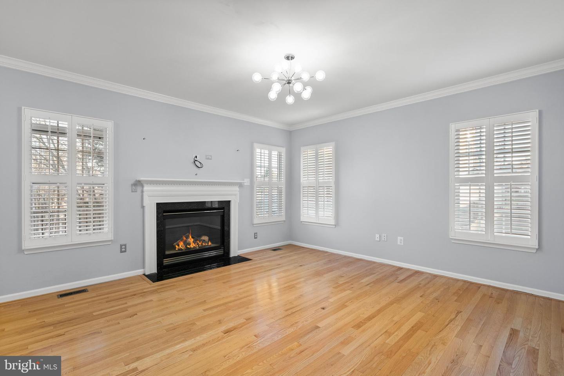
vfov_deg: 73.7
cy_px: 188
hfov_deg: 96.7
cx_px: 282
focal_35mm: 16
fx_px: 251
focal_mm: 16
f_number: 9
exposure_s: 1/2.5
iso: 640
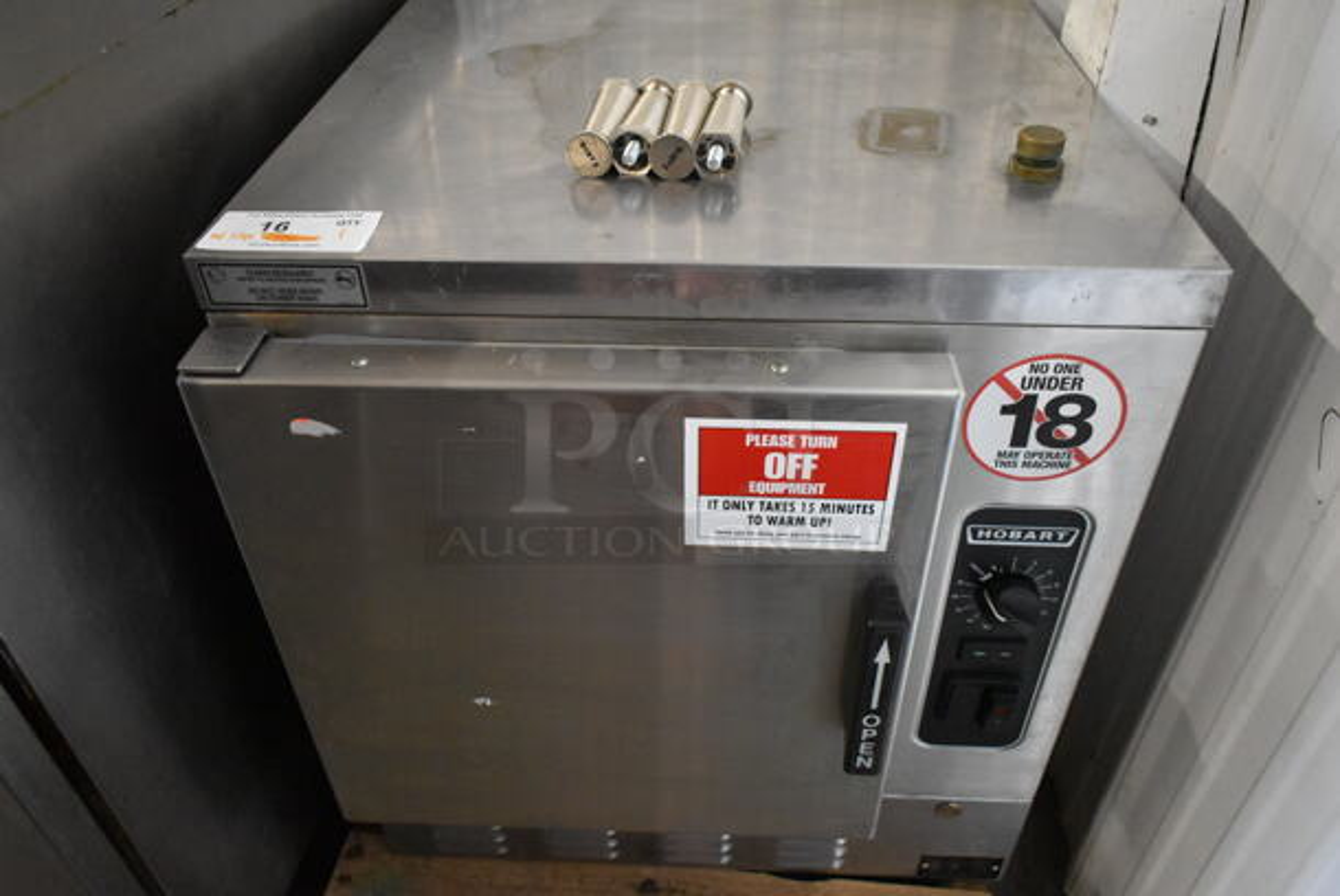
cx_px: 670
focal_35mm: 27
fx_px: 1006
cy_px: 448
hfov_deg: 67.3
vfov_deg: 48.0
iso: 5600
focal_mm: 18
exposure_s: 1/125
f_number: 3.5
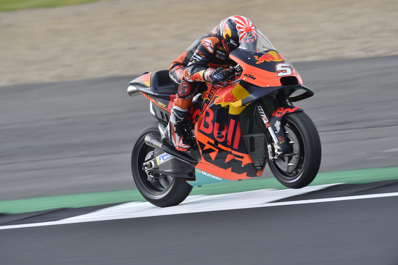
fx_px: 6630
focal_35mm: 600
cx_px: 199
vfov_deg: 2.3
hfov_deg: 3.4
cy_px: 132
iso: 200
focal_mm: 600
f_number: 10
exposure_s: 1/400
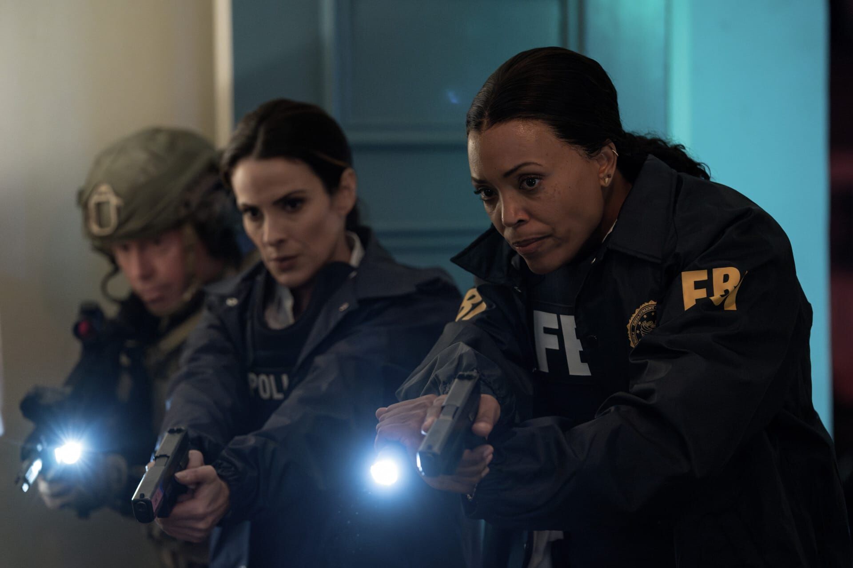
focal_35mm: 146
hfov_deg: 14.1
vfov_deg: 9.4
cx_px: 426
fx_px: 3458
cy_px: 284
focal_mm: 146
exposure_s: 1/160
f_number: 3.5
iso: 12800
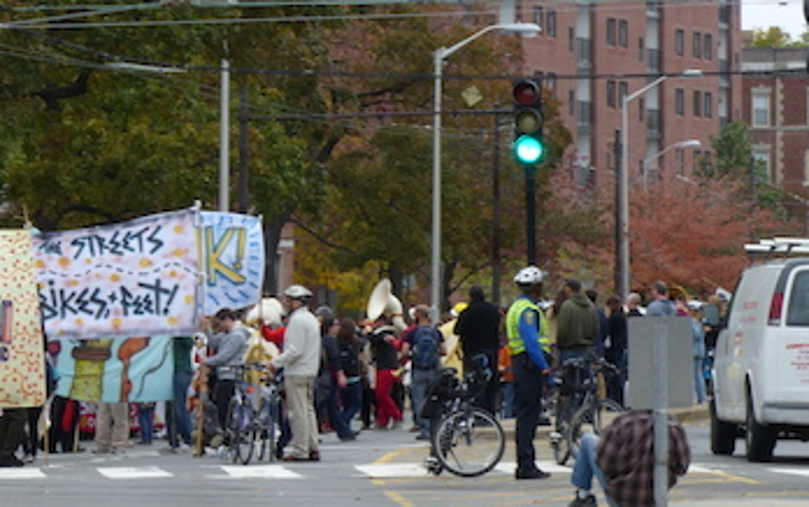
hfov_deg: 7.7
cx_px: 208
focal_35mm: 271
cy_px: 279
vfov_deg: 4.9
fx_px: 5979
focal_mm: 30.1
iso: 100
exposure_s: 1/100
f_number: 8
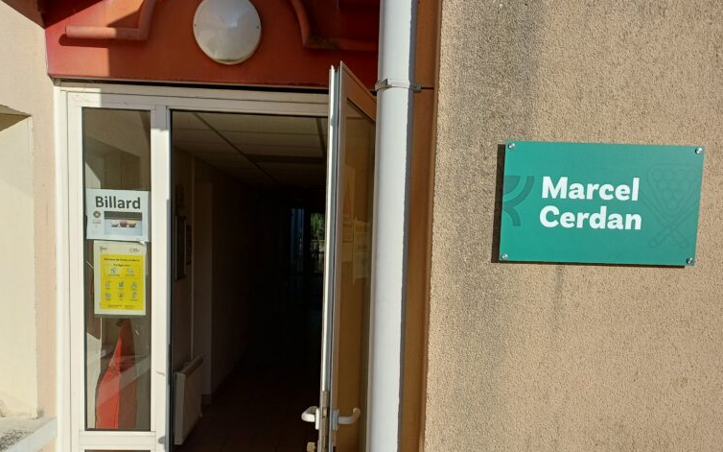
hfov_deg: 54.0
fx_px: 709
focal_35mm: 36
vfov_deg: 34.9
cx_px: 356
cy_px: 314
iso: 50
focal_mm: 4.65
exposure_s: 1/1795
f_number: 1.8
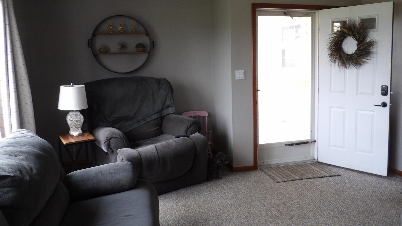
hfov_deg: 62.4
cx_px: 229
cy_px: 94
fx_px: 330
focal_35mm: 31
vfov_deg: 37.7
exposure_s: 1/33
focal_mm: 4.3
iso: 180
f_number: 3.2
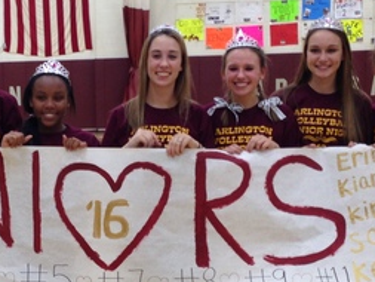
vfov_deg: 15.7
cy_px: 206
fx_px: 1019
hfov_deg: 20.5
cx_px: 59
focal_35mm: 94
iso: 50
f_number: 2.4
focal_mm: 4.12
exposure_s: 1/30
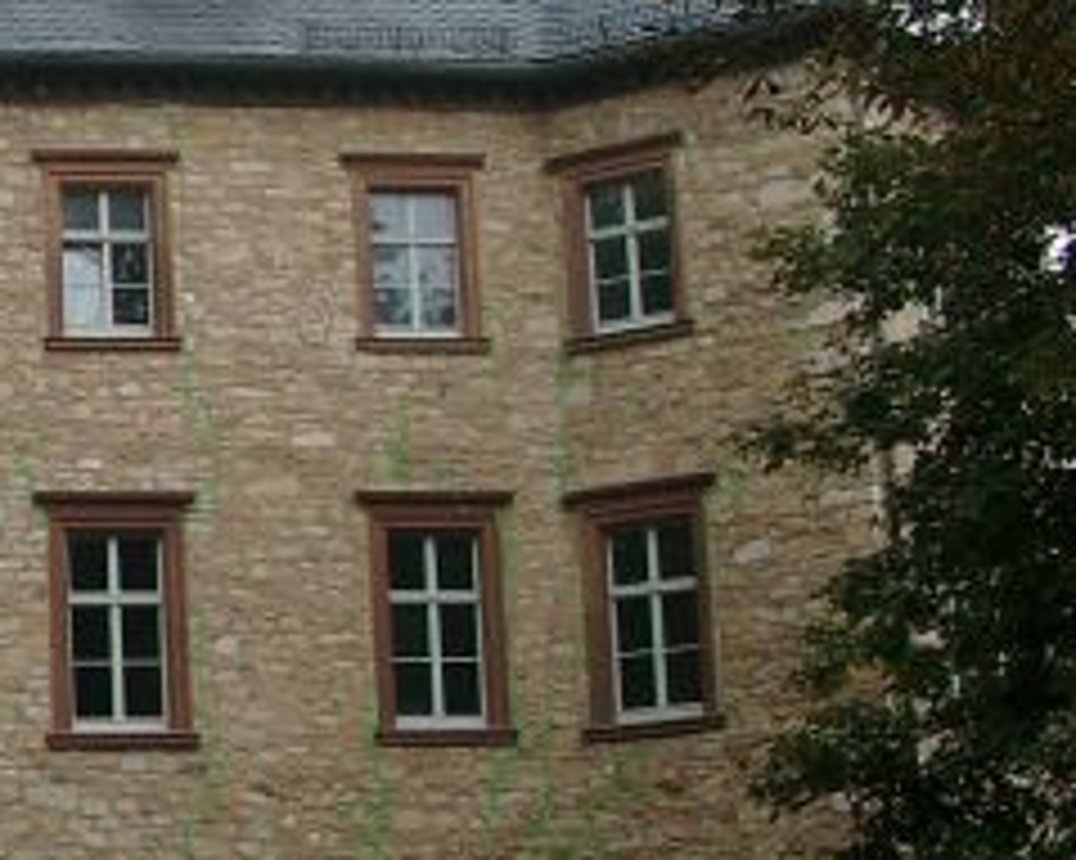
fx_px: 3533
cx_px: -455
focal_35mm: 111
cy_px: 369
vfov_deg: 13.9
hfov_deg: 16.1
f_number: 4
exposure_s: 1/154
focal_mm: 7.13
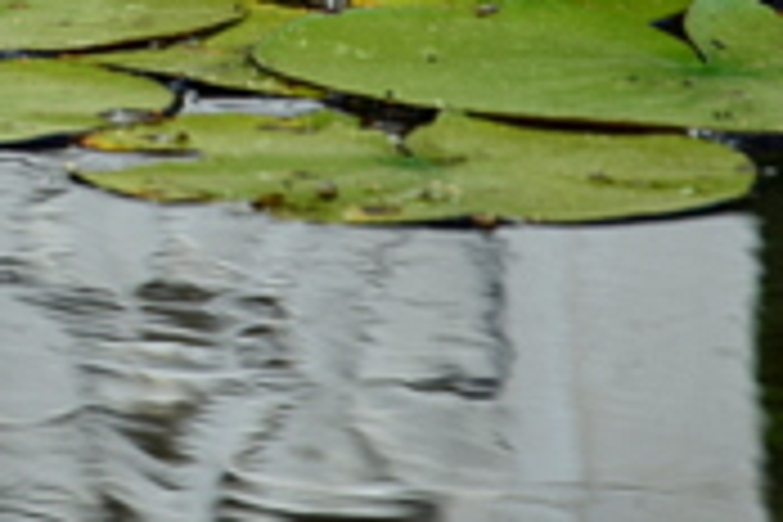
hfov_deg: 2.8
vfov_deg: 1.9
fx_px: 15730
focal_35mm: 723
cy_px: -544
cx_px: -693
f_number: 9
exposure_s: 1/125
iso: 125
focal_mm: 105
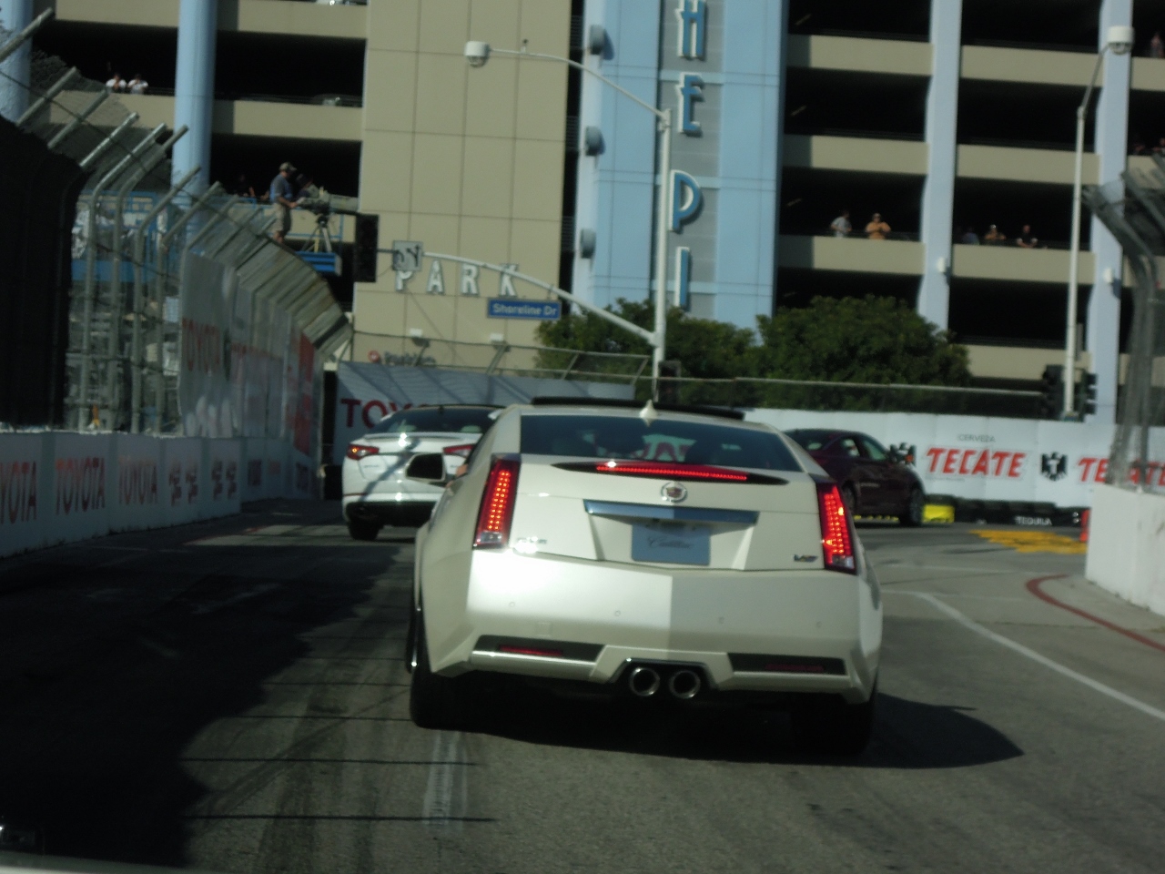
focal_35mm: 100
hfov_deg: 19.6
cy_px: 437
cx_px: 582
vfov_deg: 14.8
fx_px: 3365
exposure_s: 1/1600
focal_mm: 17.9
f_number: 4.9
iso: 160
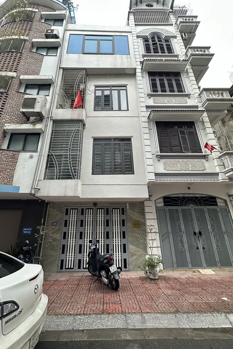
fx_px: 146
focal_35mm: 15
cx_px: 108
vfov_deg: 100.4
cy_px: 170
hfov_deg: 77.2
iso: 320
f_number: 2.2
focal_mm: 2.22
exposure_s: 1/68
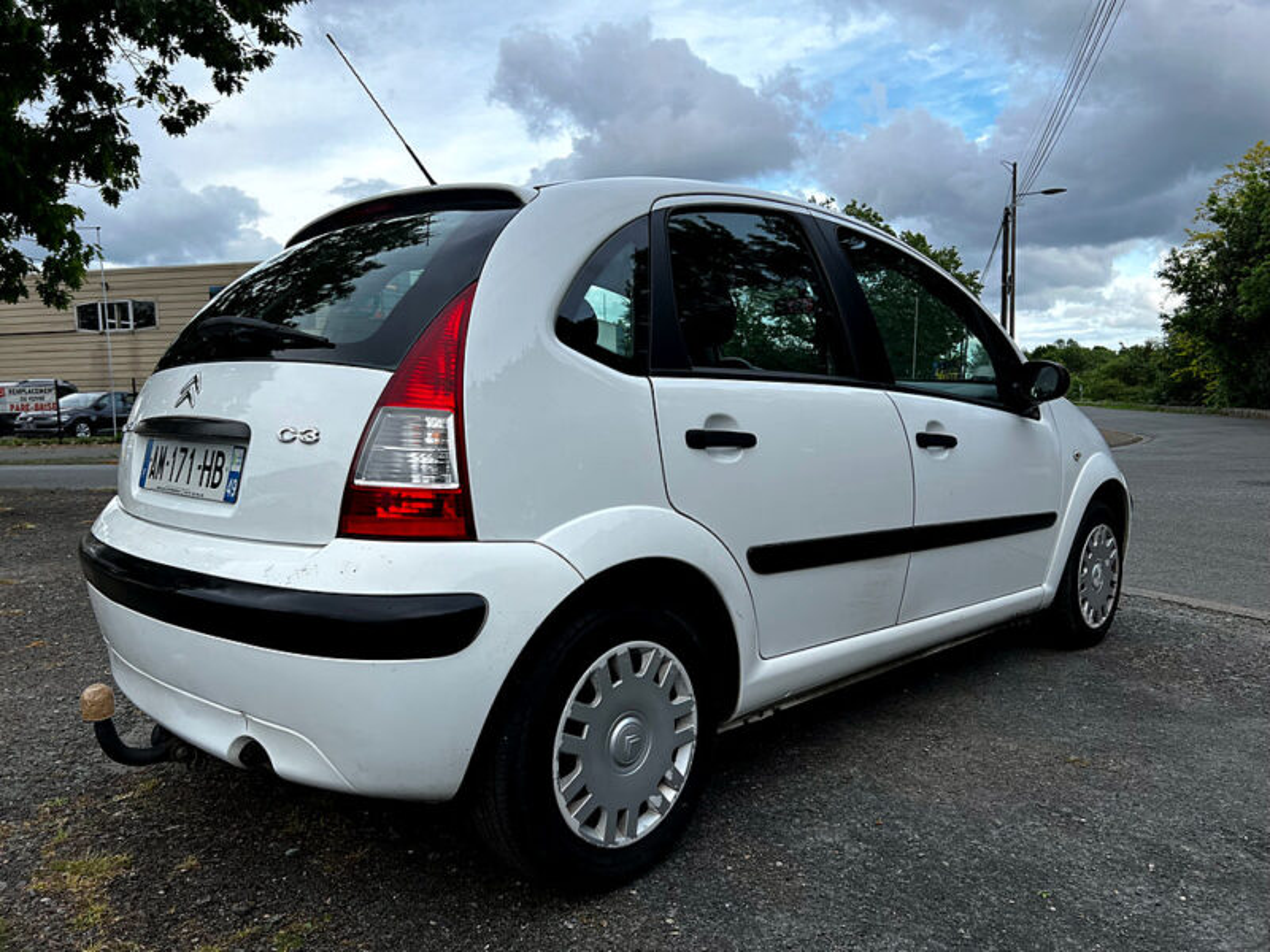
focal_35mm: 26
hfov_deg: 67.3
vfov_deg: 53.1
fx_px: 954
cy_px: 476
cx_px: 635
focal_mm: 5.7
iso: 50
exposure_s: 1/1377
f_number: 1.5
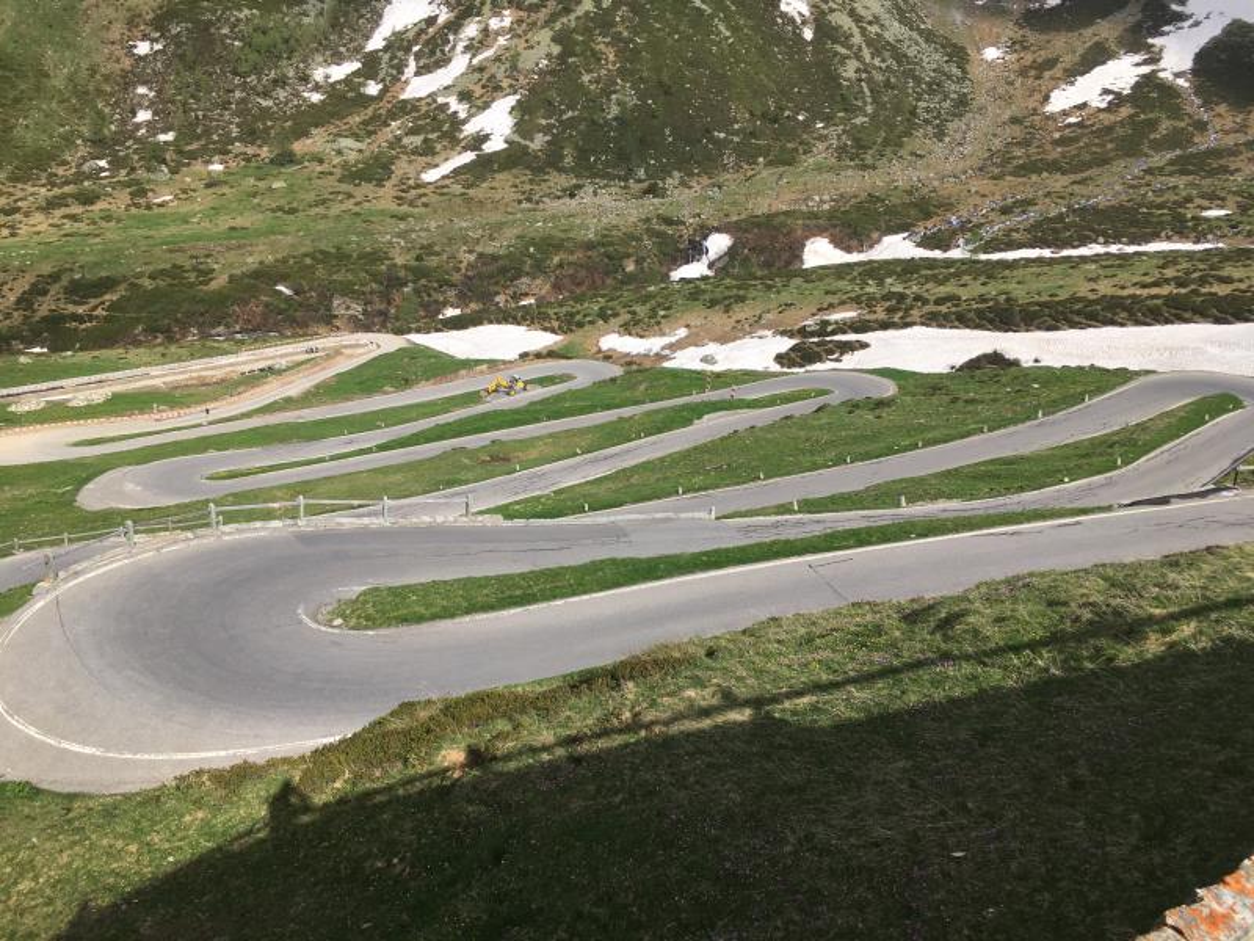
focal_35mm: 29
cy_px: 470
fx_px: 1051
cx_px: 627
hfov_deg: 61.7
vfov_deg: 48.2
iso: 25
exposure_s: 1/2137
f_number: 2.2
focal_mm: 4.15
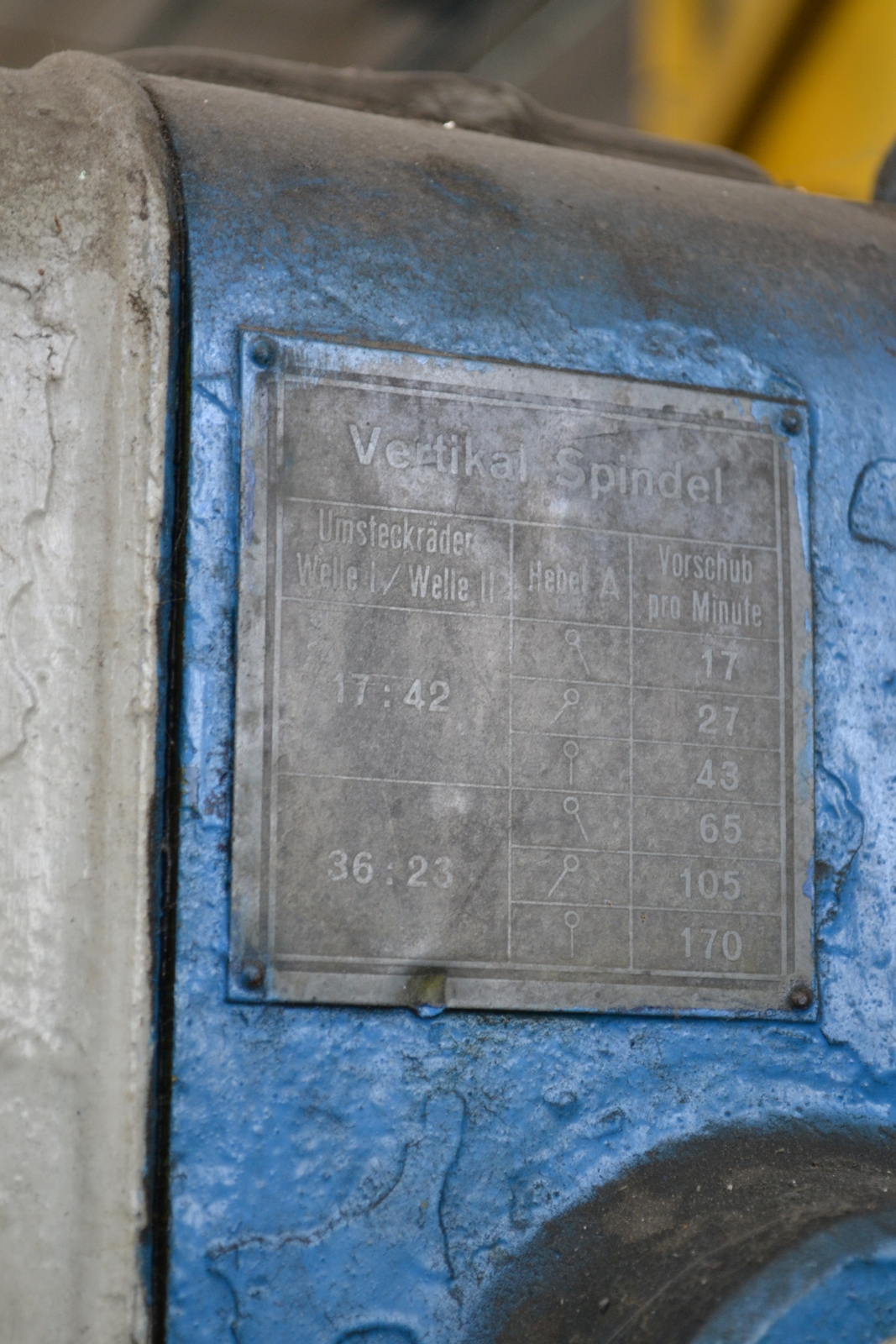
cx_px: 448
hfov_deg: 16.6
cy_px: 672
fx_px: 3079
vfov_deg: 24.6
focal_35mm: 82
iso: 720
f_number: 5.6
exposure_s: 1/60
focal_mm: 55
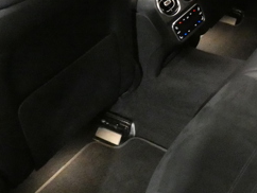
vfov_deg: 22.2
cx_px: 261
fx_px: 490
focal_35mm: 66
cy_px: 74
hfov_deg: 27.5
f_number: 2.8
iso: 1600
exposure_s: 1/20
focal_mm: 3.6
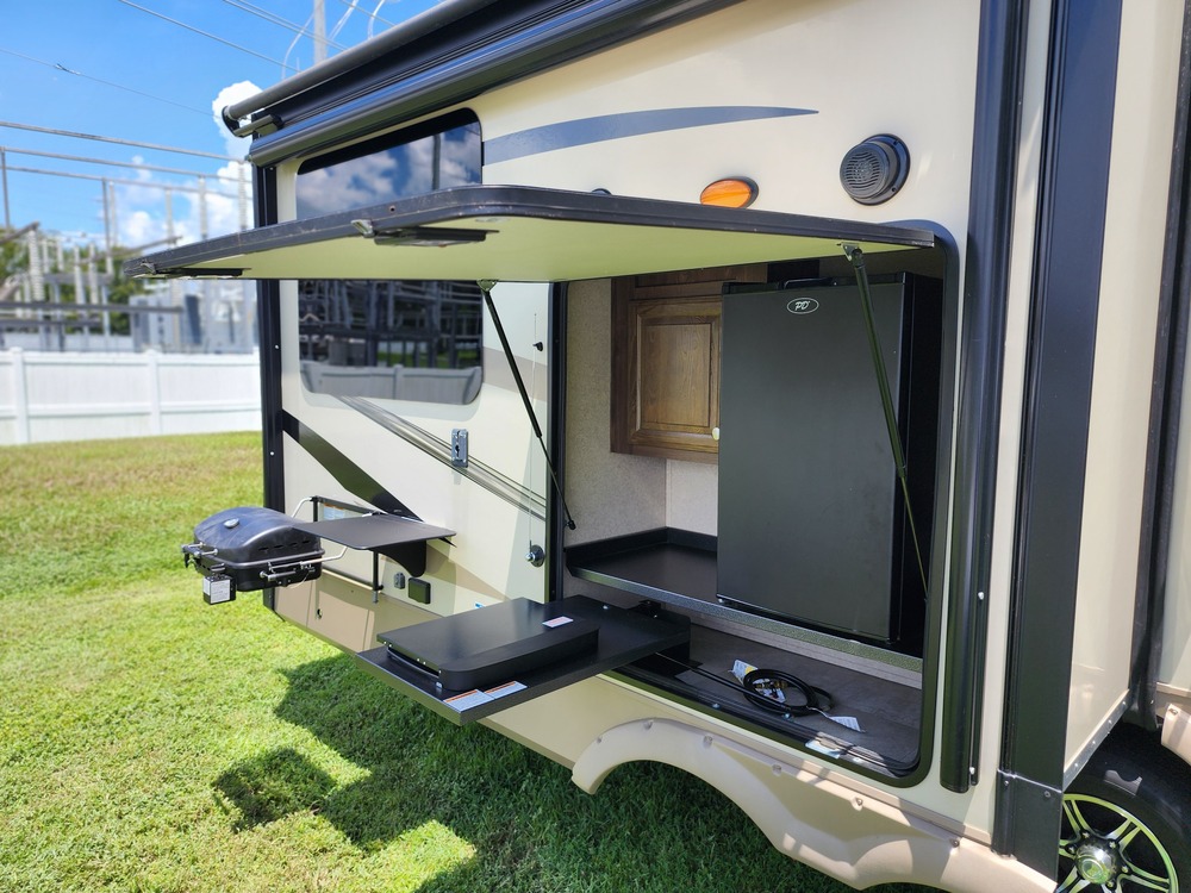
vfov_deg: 58.9
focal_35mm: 23
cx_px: 596
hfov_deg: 73.9
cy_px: 446
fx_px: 791
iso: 12
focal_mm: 6.4
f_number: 1.8
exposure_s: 1/505
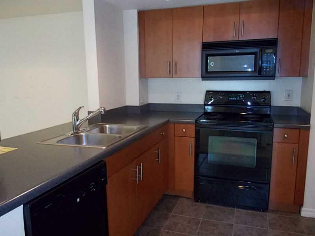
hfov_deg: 61.7
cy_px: 118
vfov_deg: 48.2
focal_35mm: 29
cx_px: 158
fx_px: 264
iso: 500
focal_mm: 4.1
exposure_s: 1/30
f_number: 3.3
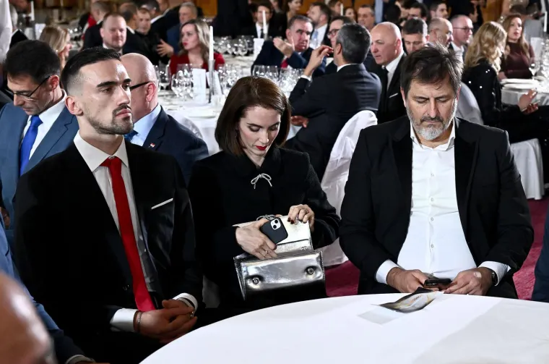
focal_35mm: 45
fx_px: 685
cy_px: 182
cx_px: 274
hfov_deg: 43.7
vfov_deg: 29.7
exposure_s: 1/320
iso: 3200
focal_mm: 45
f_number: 4
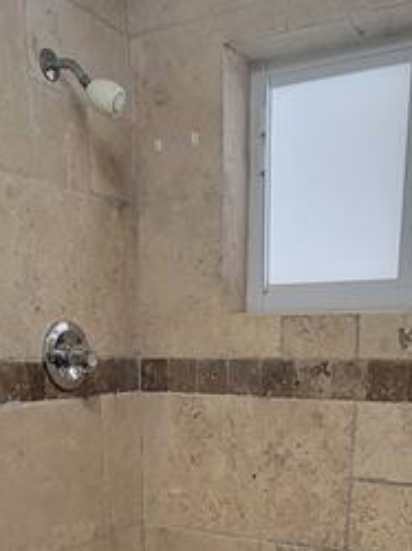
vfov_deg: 40.6
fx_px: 636
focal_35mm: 40
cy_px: 560
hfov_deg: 35.9
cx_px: 203
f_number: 2.2
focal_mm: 2.2
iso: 200
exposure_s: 1/60
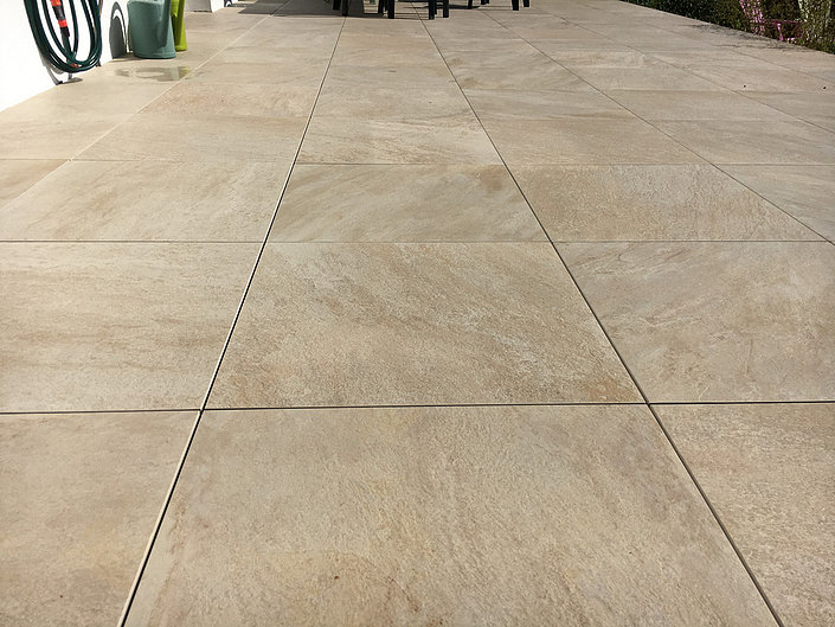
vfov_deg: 48.2
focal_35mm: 29
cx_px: 418
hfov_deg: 61.7
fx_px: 700
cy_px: 314
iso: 25
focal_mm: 4.15
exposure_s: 1/5917
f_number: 2.2
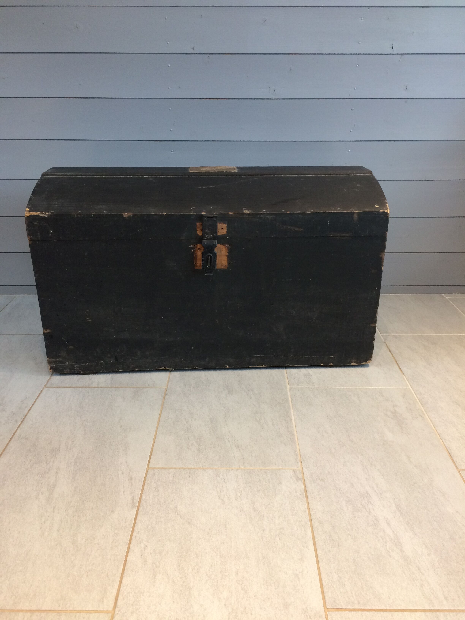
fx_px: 519
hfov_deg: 48.2
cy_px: 310
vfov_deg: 61.7
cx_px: 232
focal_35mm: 29
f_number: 2.2
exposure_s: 1/33
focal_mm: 4.15
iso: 200
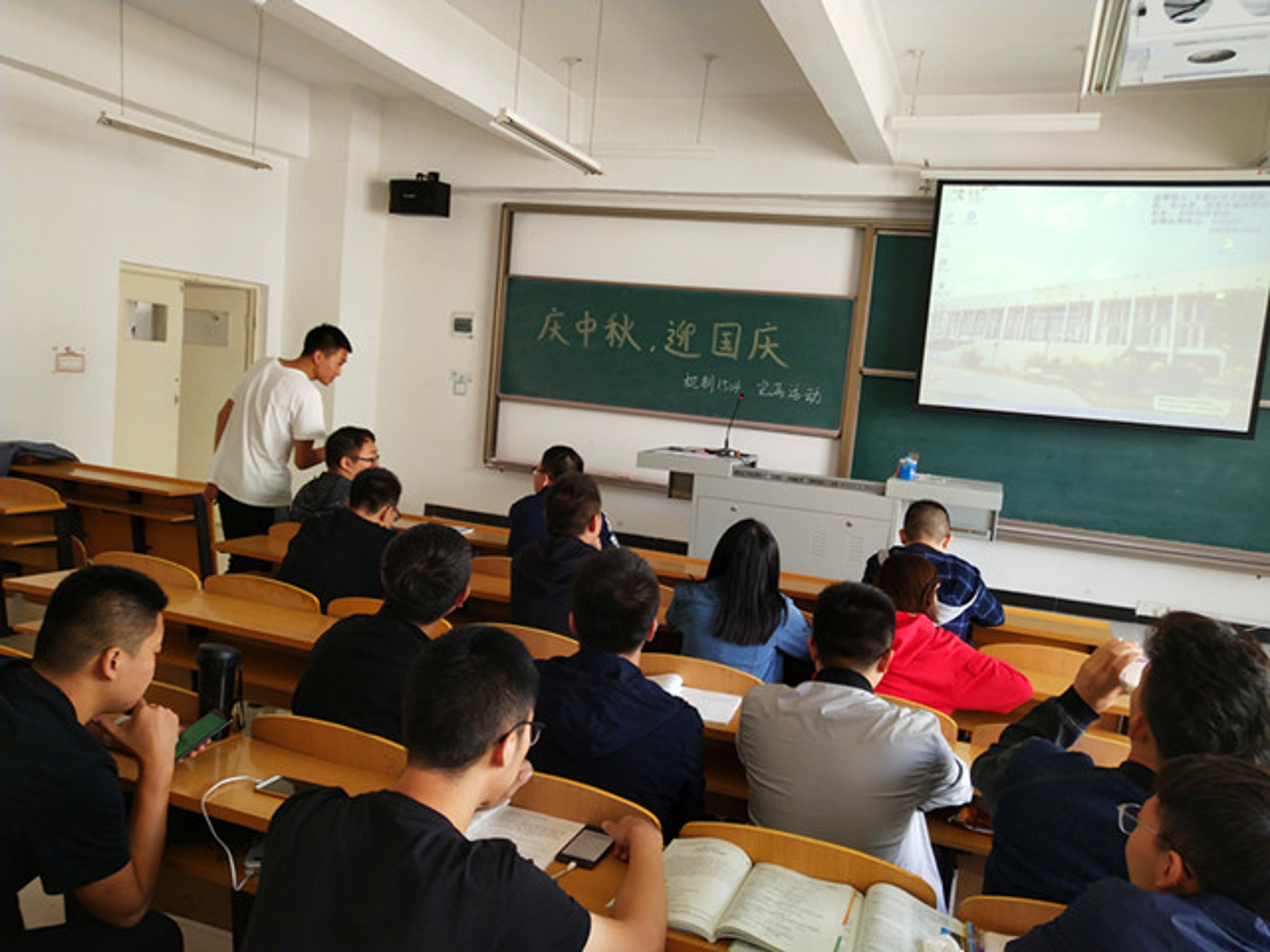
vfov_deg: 46.8
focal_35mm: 30
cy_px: 476
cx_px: 635
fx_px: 1101
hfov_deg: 60.0
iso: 131
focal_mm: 3.95
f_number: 1.8
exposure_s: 1/50
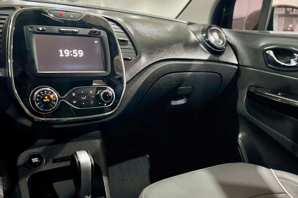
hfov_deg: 61.9
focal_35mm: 30
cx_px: 140
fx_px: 248
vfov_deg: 43.5
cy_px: 115
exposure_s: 1/30
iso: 800
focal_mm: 5.7
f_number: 1.5
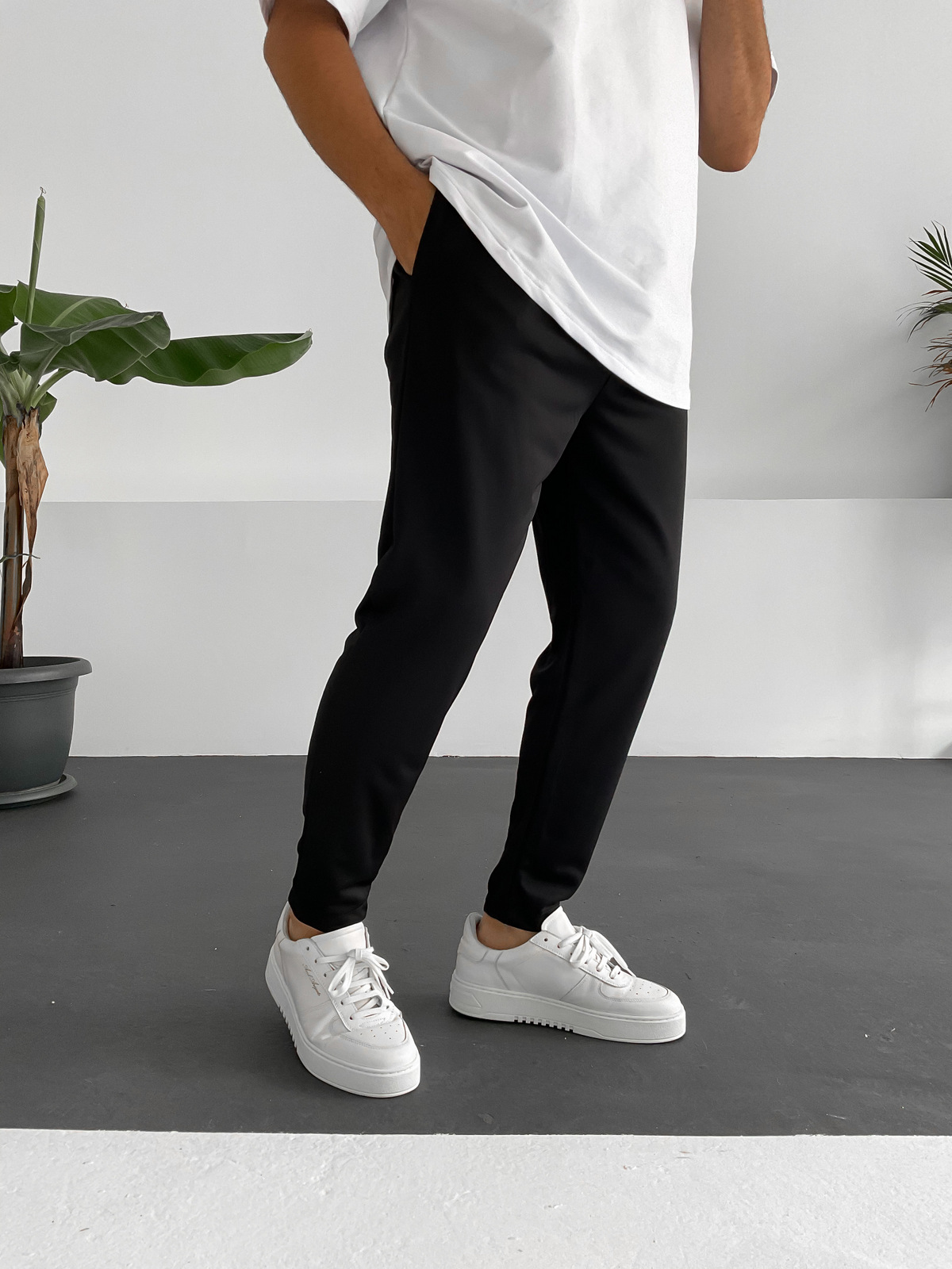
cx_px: 476
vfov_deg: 61.7
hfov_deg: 48.2
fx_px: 1063
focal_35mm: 29
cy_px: 634
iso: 64
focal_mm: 3
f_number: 1.8
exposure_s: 1/115
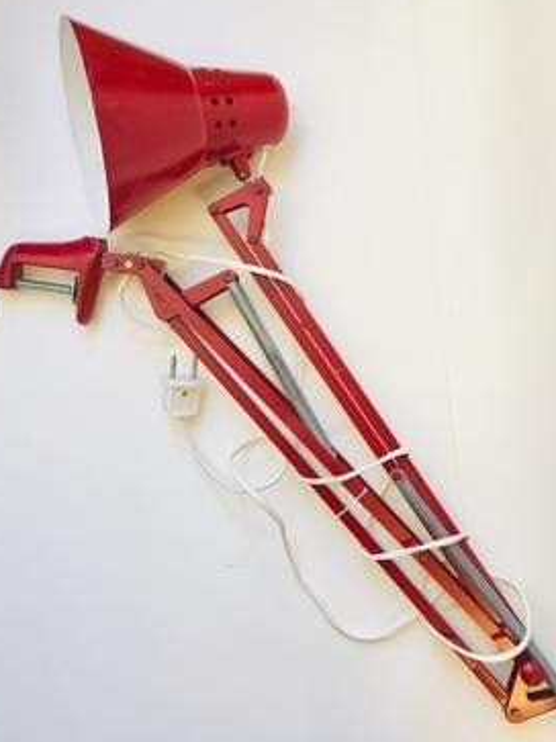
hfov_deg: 44.1
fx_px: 686
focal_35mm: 32
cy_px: 350
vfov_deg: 56.8
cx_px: 278
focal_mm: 4.15
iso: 25
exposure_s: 1/50
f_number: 2.2
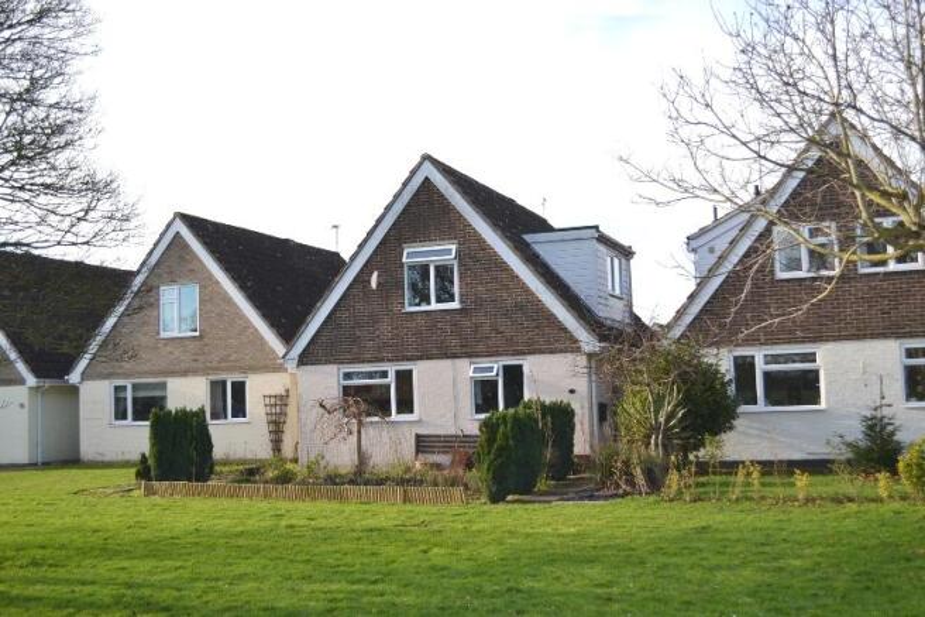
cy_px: 308
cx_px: 462
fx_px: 1079
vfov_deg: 31.9
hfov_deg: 46.4
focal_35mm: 42
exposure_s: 1/200
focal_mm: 28
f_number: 5
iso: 100
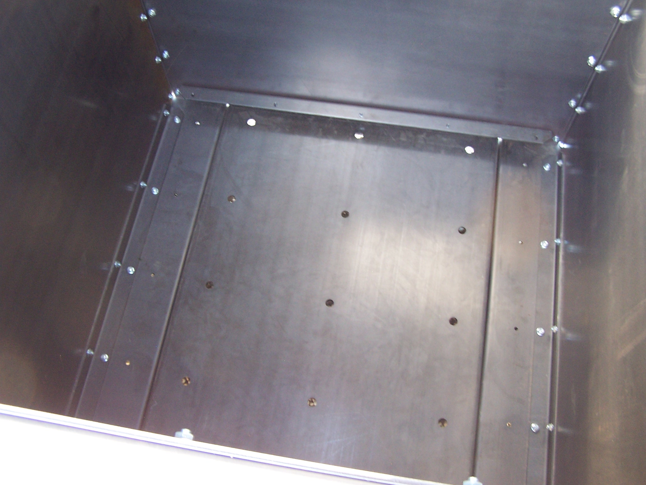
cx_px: 323
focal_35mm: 38
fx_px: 709
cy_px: 242
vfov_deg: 37.7
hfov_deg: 49.0
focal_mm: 6.3
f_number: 2.8
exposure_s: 1/10
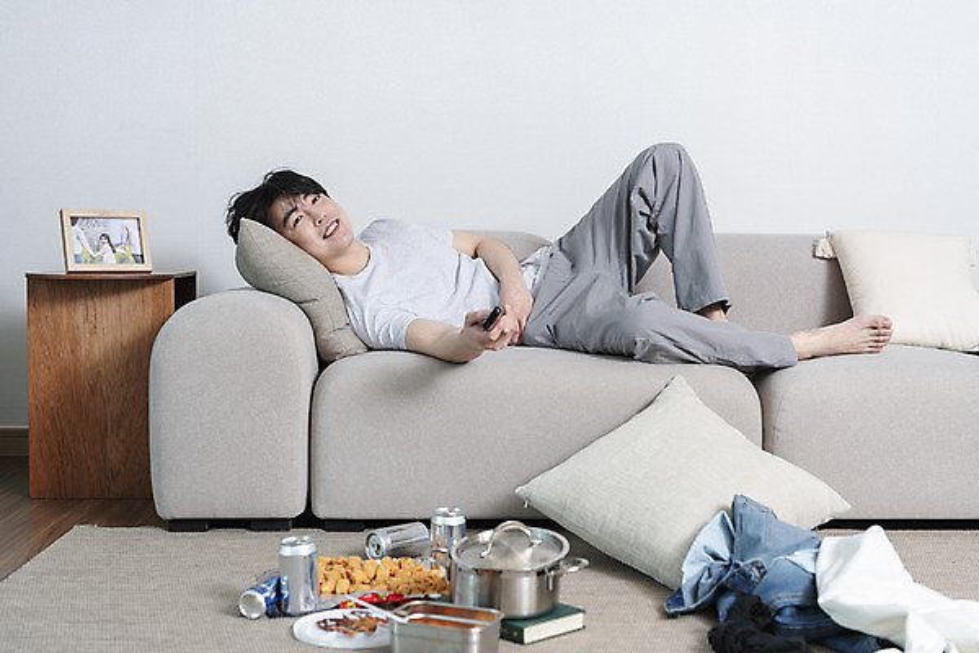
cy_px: 326
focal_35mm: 48
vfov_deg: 28.1
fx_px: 1305
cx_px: 490
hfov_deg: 41.1
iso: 200
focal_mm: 48
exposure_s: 1/125
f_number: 3.5
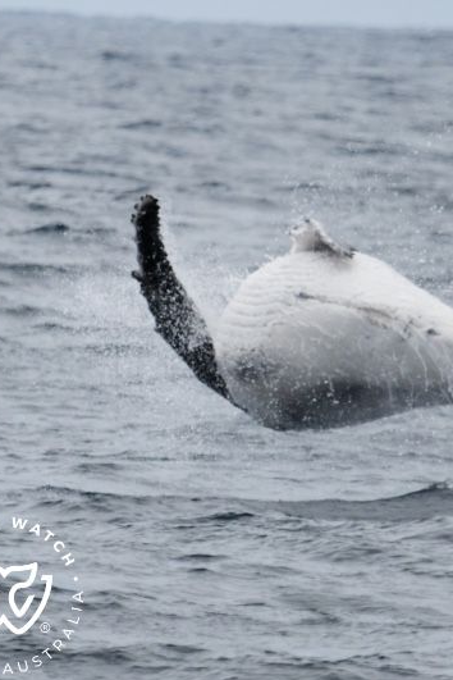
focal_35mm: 904
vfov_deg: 2.3
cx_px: 433
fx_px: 17062
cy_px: 340
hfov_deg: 1.5
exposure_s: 1/8000
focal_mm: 600
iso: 640
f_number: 6.3
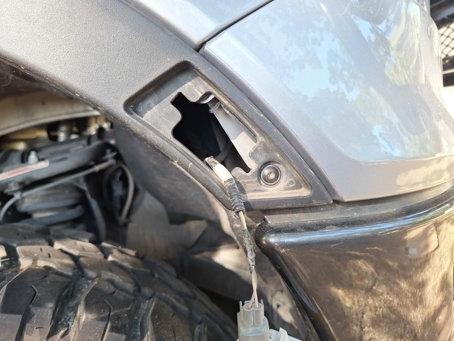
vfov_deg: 58.9
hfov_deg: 73.9
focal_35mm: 23
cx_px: 227
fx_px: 302
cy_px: 170
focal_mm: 5.54
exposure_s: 1/120
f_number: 1.8
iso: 40
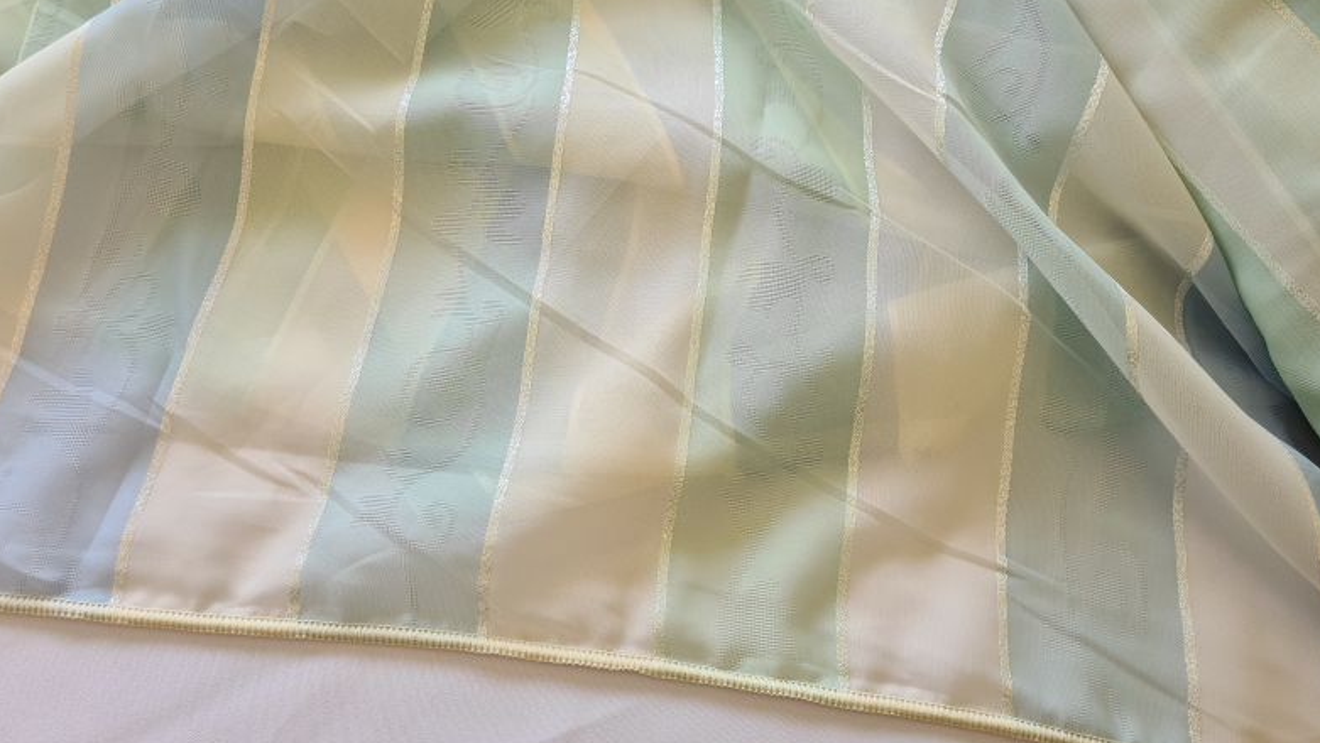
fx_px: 1015
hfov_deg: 66.0
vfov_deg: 39.8
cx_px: 661
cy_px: 250
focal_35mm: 29
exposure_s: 1/202
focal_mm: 5.4
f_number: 1.8
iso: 50
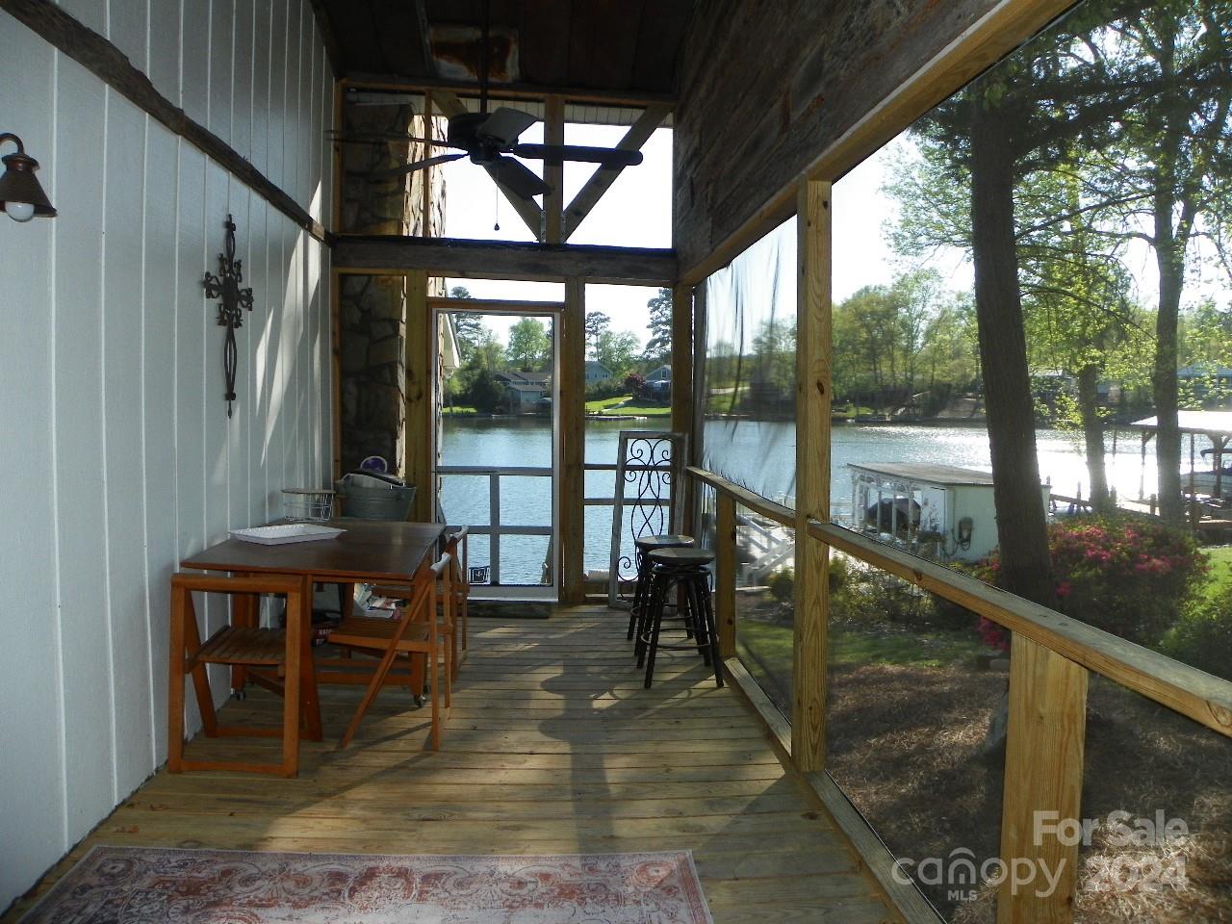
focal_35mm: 26
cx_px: 616
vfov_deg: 53.1
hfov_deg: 67.3
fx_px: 925
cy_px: 462
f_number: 3.5
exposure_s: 1/250
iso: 64
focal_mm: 4.6
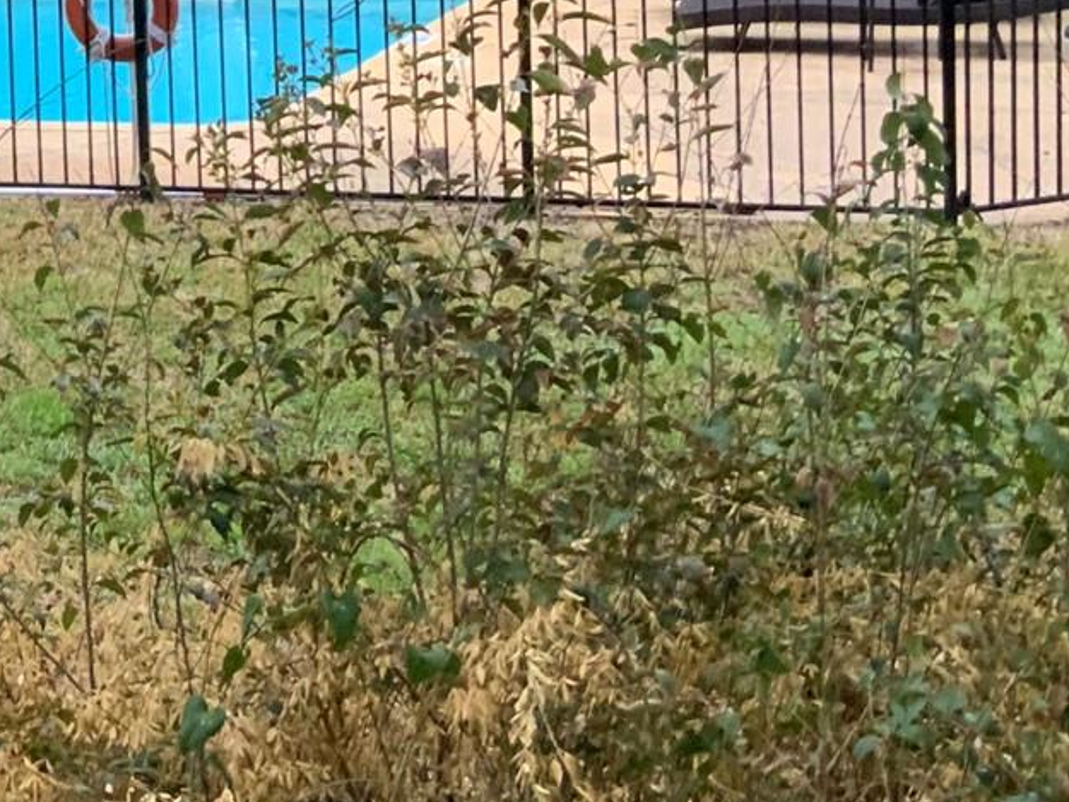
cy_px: -144
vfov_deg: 15.1
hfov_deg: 19.1
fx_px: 2934
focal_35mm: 95
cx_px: -323
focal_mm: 3
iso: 125
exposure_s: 1/60
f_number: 1.8
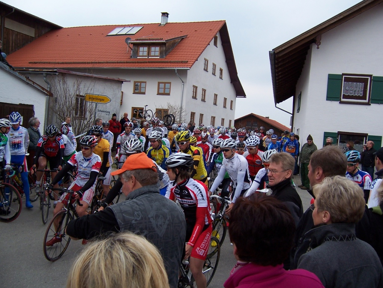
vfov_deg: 42.9
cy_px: 144
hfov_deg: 55.4
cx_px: 192
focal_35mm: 33
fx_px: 365
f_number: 3.4
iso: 80
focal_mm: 5.5
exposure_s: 1/350
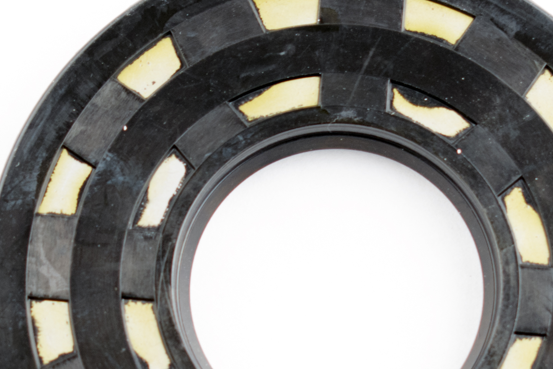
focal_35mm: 342
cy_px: 268
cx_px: 360
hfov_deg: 6.0
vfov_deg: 4.0
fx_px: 5255
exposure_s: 1/20
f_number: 5.6
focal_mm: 55
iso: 100
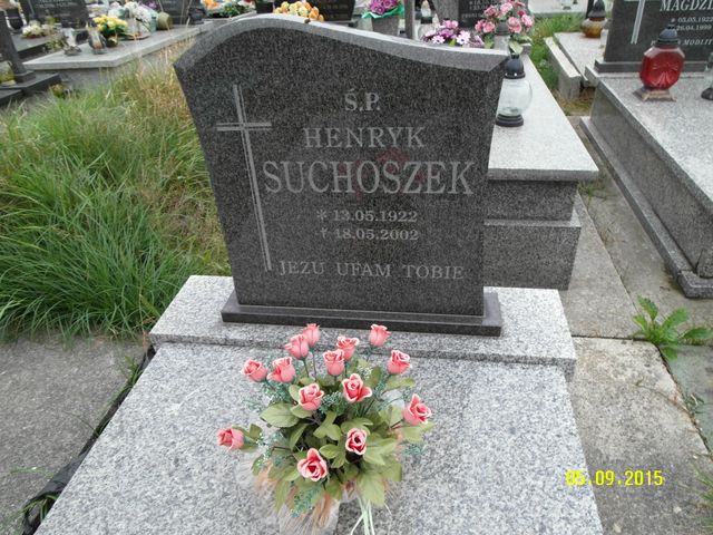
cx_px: 356
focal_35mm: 24
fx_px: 494
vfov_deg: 56.8
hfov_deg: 71.6
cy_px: 268
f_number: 3.4
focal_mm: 5.2
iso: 80
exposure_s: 1/90
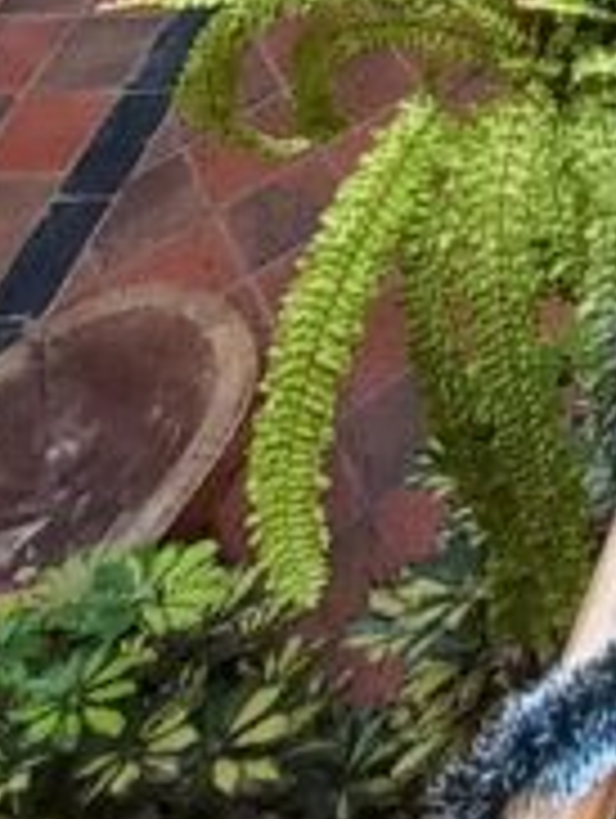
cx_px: 1412
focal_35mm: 73
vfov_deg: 21.0
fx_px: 1728
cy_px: -518
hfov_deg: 14.5
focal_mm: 1.42
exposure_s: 1/100
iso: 80
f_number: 2.2
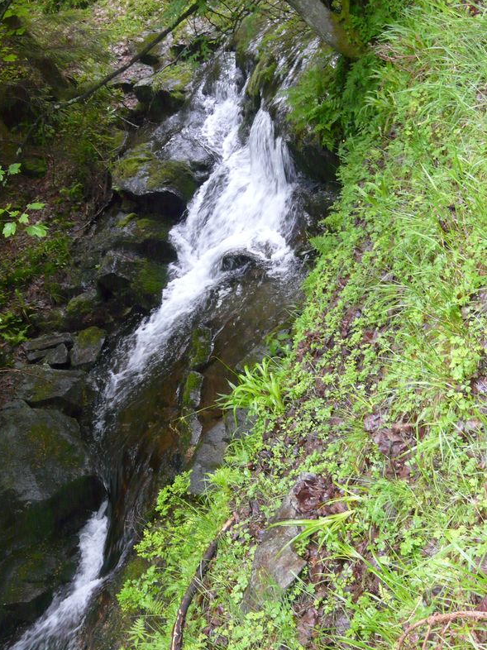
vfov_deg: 33.8
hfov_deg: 25.6
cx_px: 240
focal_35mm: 57
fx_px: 1070
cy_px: 323
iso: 400
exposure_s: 1/40
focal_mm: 9.2
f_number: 3.2
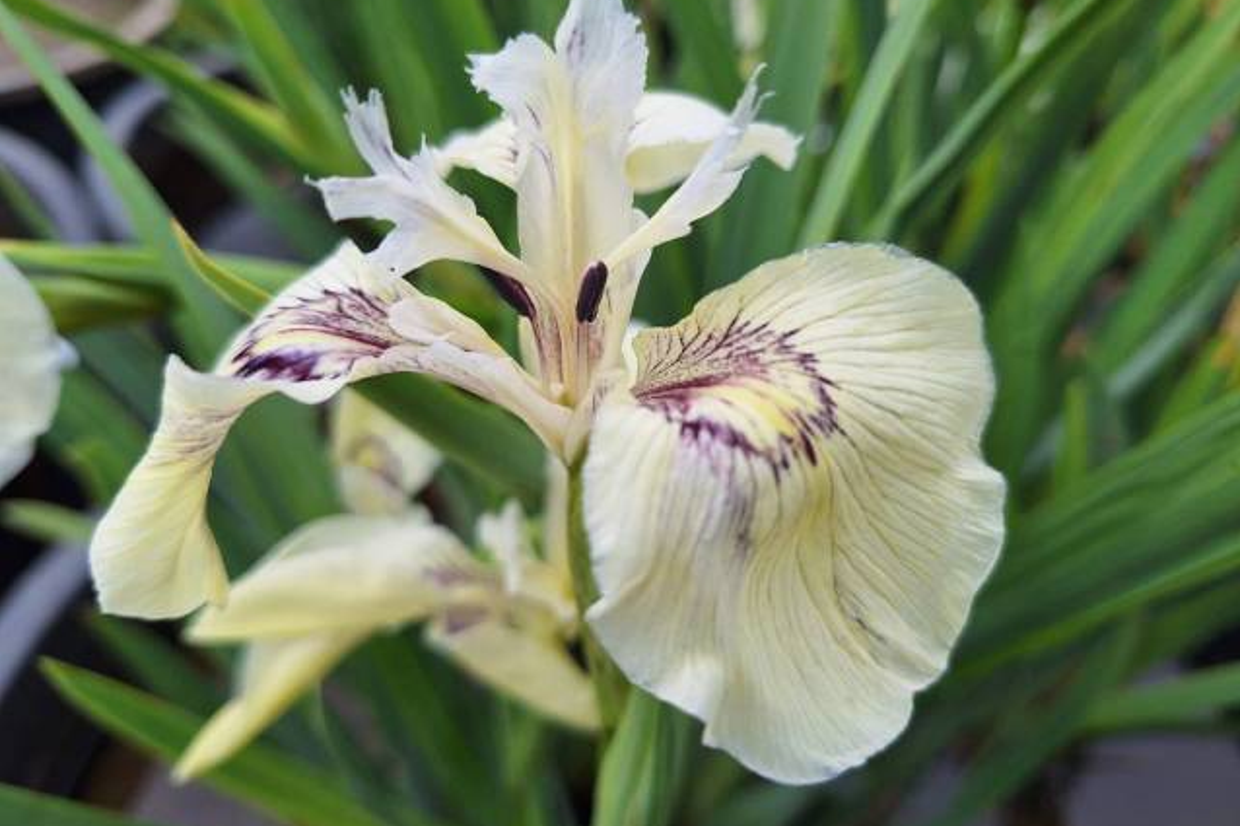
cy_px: 404
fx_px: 826
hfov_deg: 73.8
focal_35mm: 24
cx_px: 620
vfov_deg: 53.1
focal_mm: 5.54
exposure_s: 1/812
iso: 40
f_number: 1.8
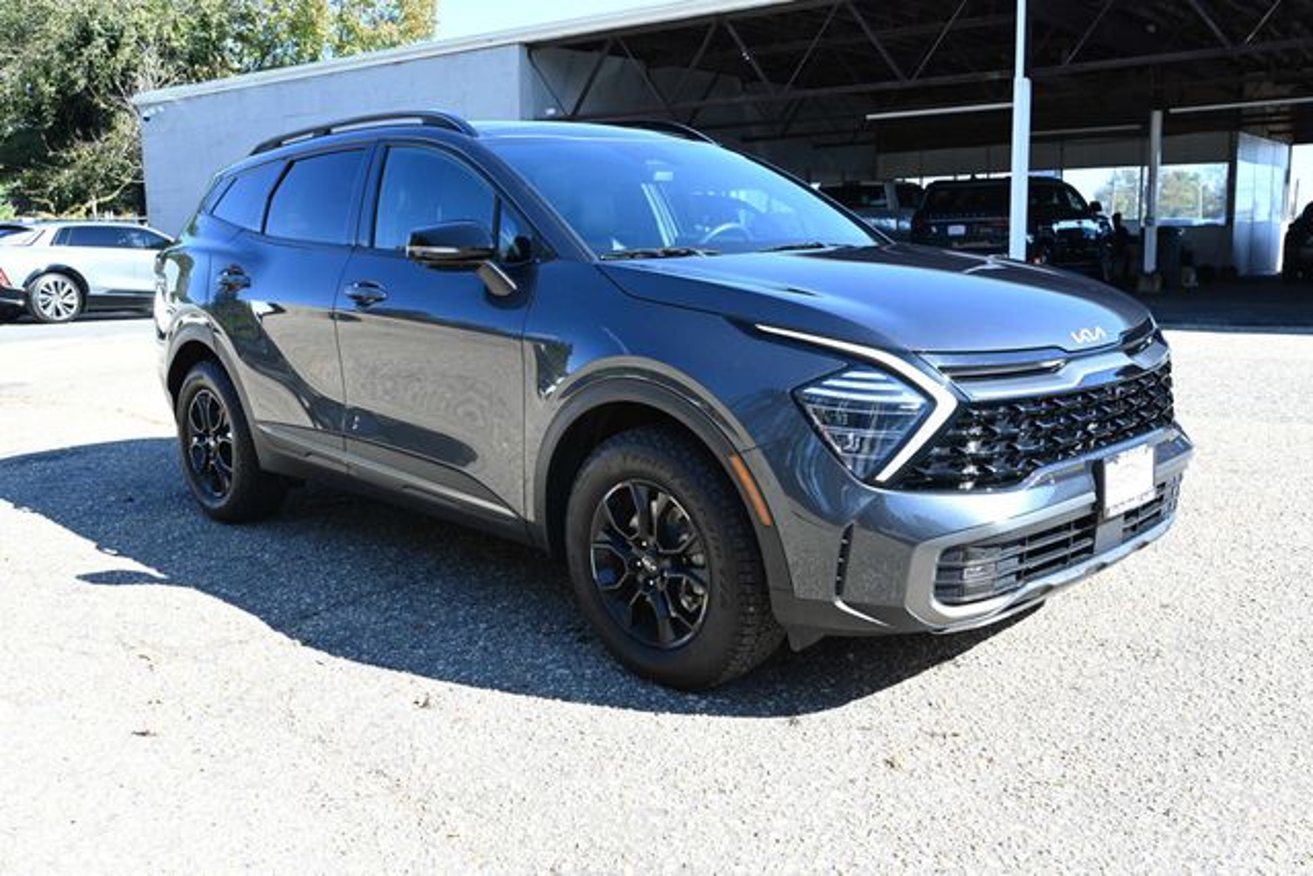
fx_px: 1167
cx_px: 656
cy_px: 438
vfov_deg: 41.1
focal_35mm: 32
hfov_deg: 58.7
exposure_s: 1/80
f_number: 9
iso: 200
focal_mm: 32
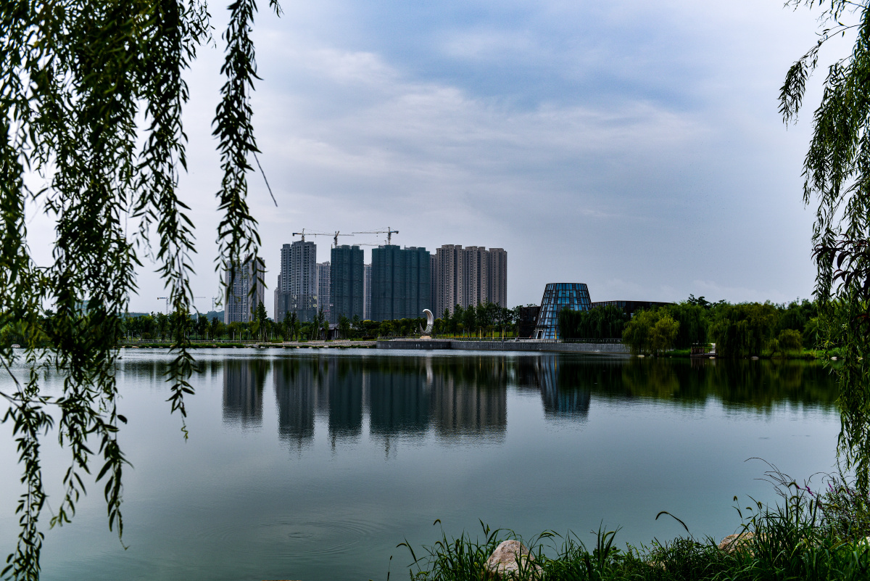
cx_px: 435
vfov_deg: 35.1
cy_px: 290
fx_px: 919
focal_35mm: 38
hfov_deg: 50.7
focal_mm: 38
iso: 125
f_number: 5
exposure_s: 1/400
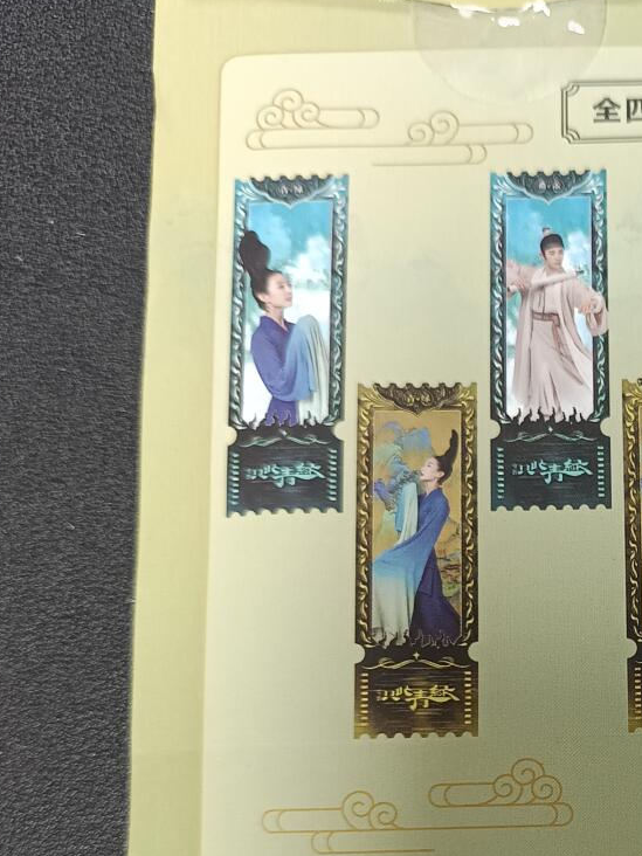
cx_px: 753
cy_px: 723
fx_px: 1459
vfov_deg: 31.6
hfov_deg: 22.9
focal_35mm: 59
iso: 903
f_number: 1.7
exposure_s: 1/50
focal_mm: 5.31
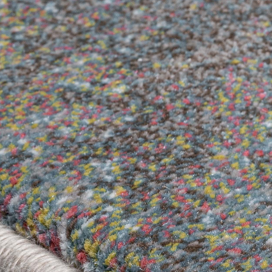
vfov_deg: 8.9
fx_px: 1751
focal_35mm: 197
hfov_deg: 8.7
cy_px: 123
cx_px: 352
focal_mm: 35
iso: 64
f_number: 16
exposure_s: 1/1.25
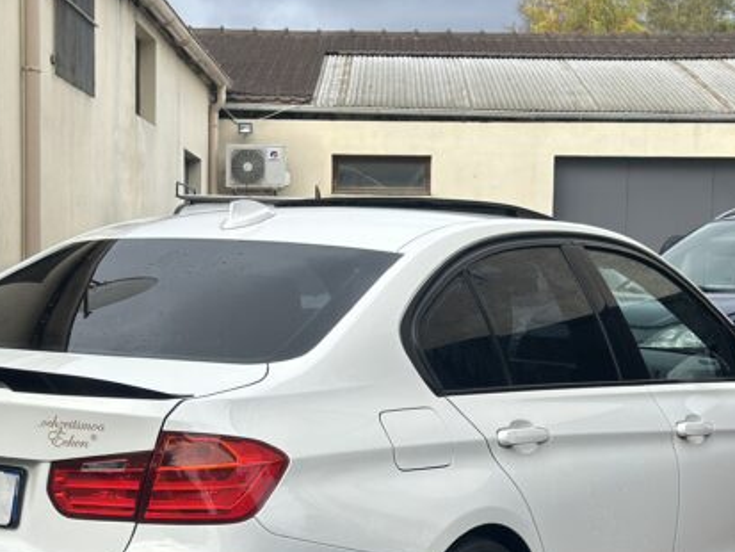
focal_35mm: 93
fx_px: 1975
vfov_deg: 15.7
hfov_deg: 21.1
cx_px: 331
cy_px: 513
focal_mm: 6.86
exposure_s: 1/1880
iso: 80
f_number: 1.78
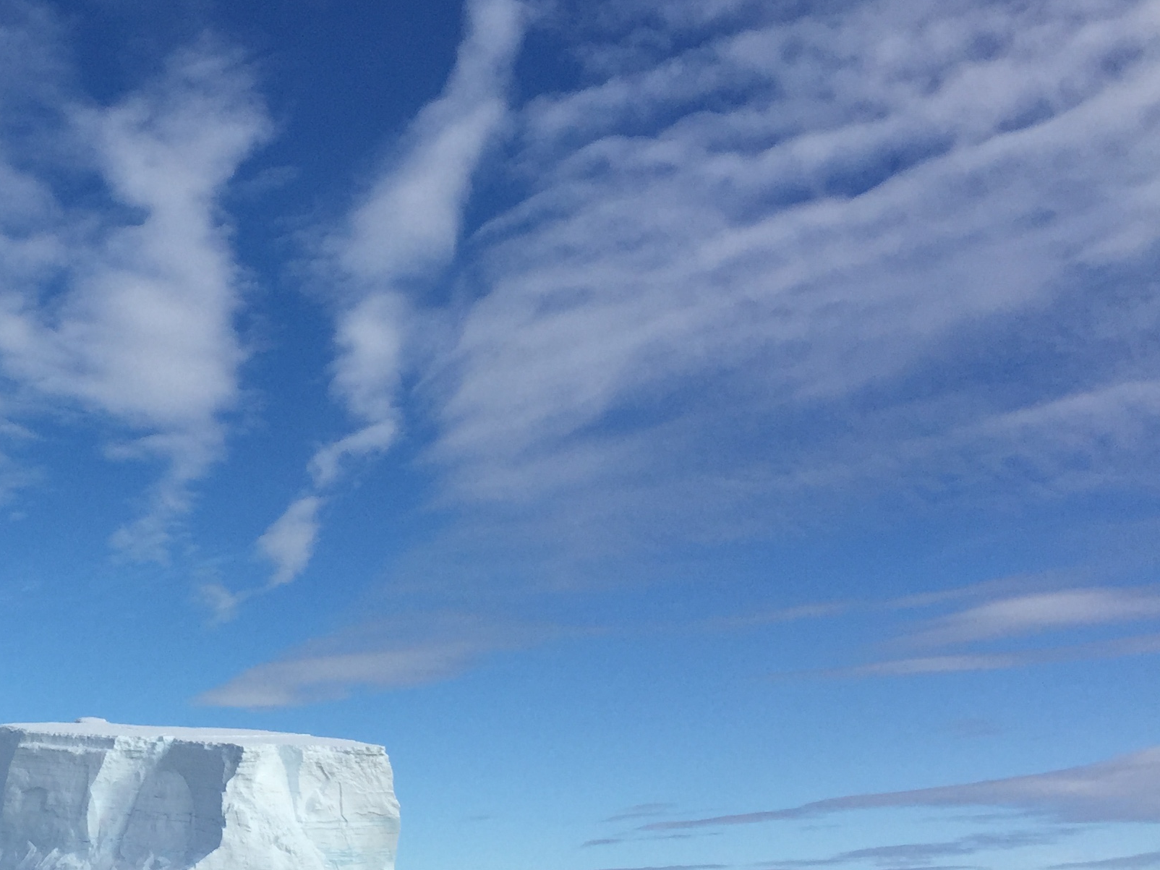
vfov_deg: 24.7
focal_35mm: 59
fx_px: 1977
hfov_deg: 30.3
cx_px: -14
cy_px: 581
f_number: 2.2
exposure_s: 1/3597
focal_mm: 4.15
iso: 32
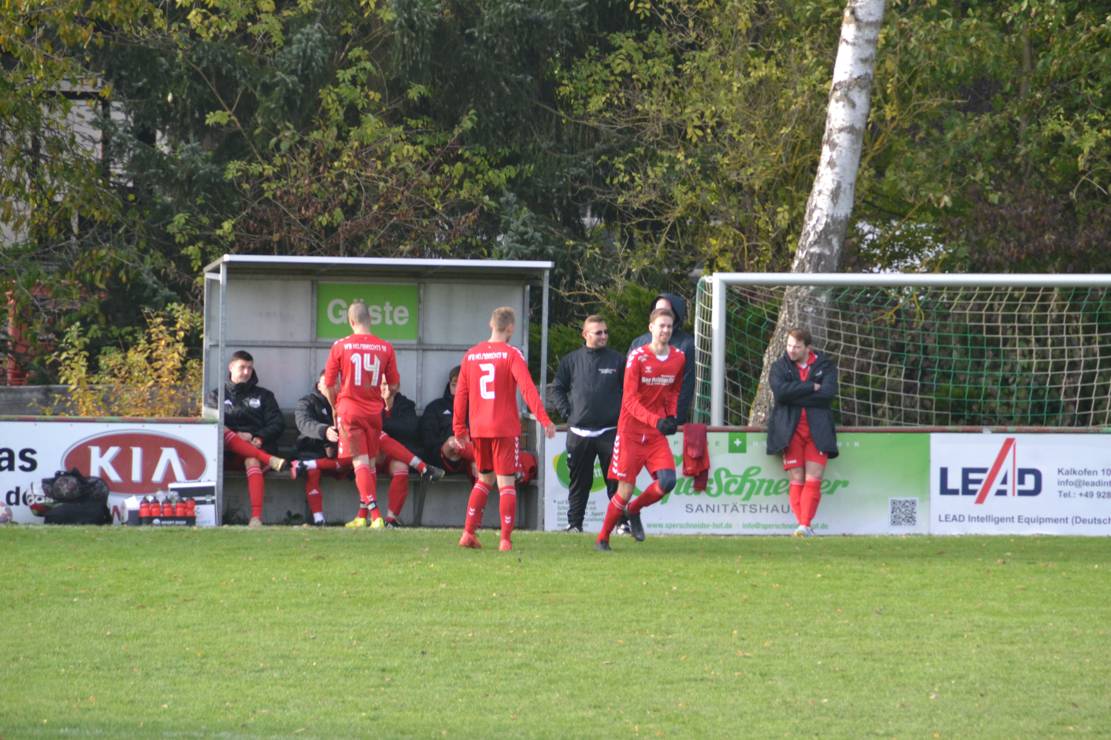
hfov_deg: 6.9
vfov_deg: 4.6
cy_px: 370
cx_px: 556
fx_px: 9258
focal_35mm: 300
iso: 1000
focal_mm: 200
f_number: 6.3
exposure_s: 1/500
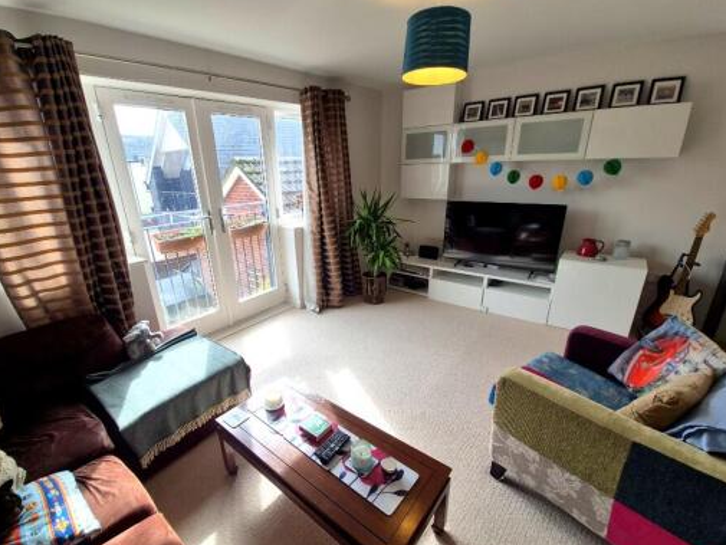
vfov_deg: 81.6
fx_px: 315
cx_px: 344
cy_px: 298
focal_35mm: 15
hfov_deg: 98.1
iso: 50
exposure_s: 1/143
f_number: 2.2
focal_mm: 1.74
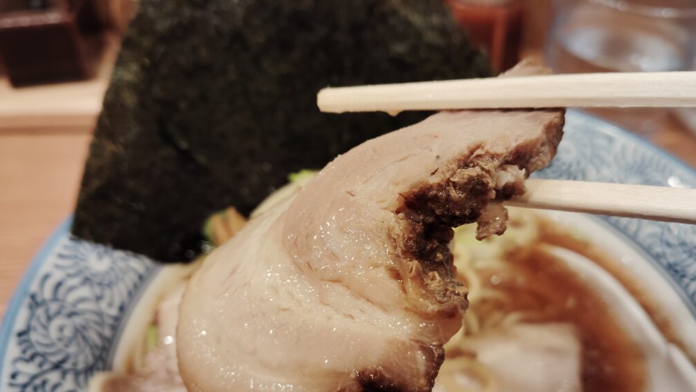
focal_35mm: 31
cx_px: 348
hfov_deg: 62.6
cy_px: 264
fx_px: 572
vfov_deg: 37.4
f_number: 1.8
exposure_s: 1/50
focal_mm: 4.22
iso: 630
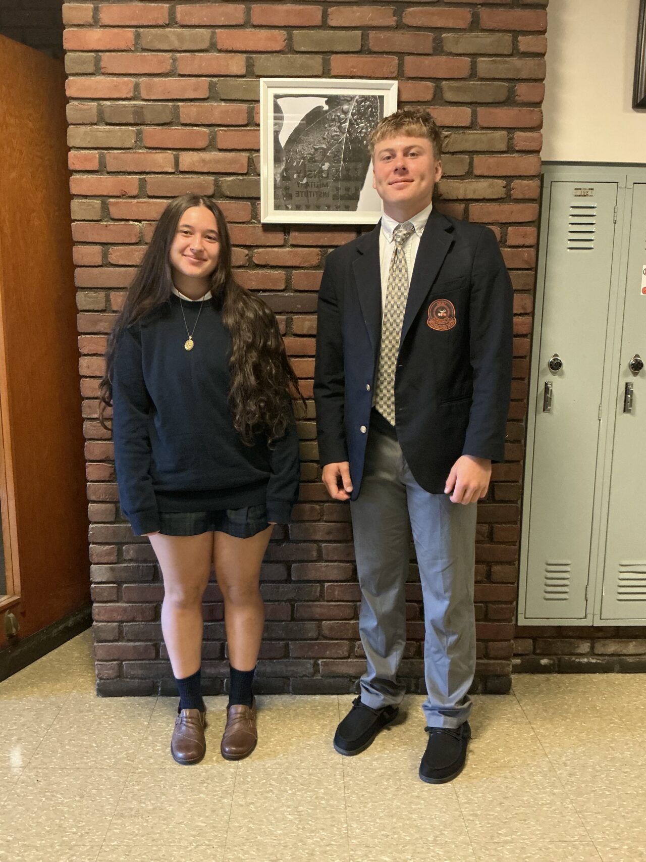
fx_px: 697
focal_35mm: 28
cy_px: 431
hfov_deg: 49.7
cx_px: 323
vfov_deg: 63.4
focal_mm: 3
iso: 250
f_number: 1.8
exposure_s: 1/40
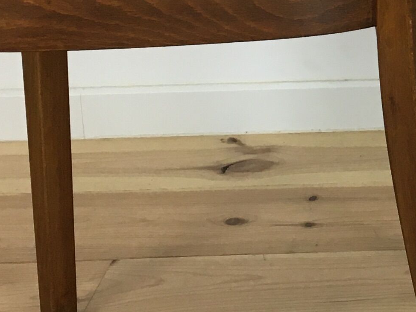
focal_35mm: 120
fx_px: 1442
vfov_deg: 12.1
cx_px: 531
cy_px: -47
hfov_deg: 15.7
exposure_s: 1/33
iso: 40
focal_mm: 4.15
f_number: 2.2
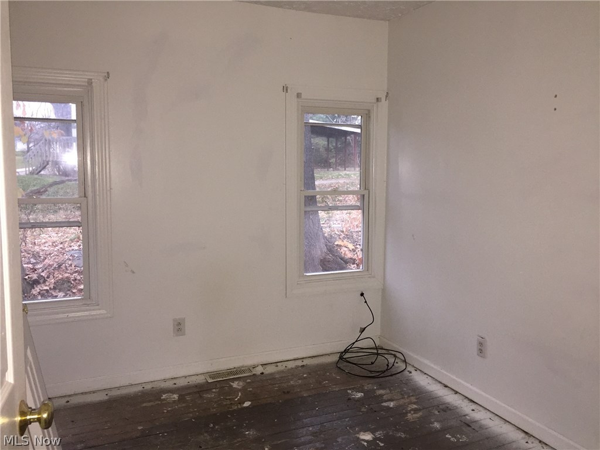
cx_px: 300
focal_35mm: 29
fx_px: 503
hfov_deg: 61.7
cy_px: 225
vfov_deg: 48.2
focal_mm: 4.15
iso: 200
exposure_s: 1/16
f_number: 2.2
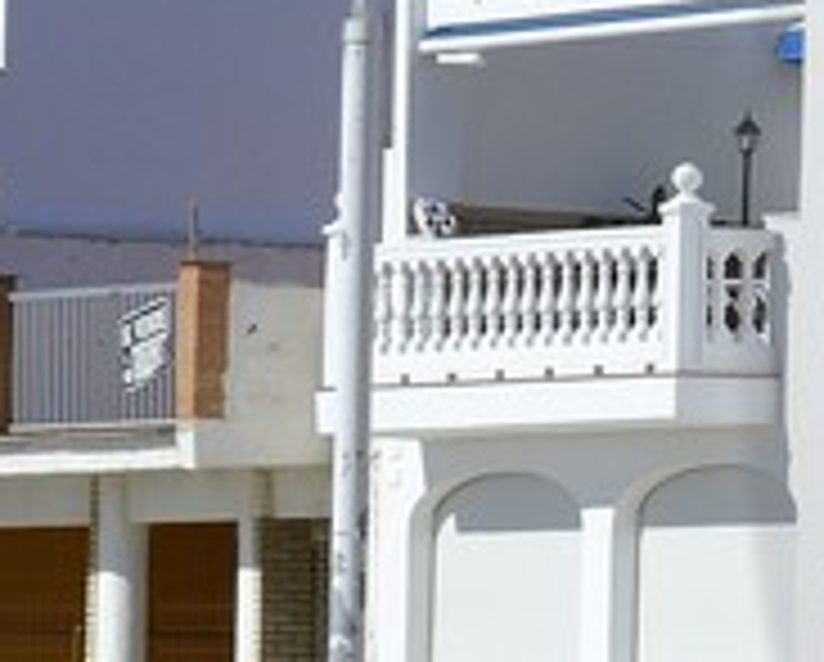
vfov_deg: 4.3
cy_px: 288
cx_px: 2576
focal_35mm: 360
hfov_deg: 5.1
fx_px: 8793
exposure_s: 1/250
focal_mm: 44
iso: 100
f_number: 11
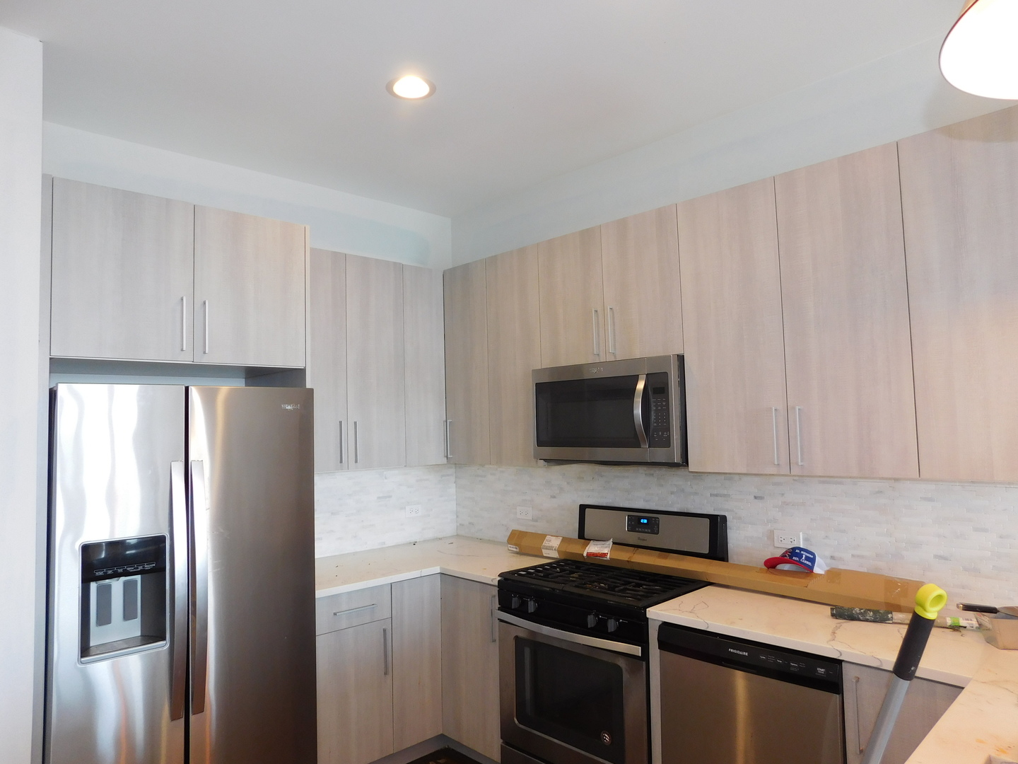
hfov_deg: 73.9
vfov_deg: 58.9
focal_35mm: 23
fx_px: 676
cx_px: 509
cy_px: 382
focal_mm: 4
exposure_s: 1/30
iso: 125
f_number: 3
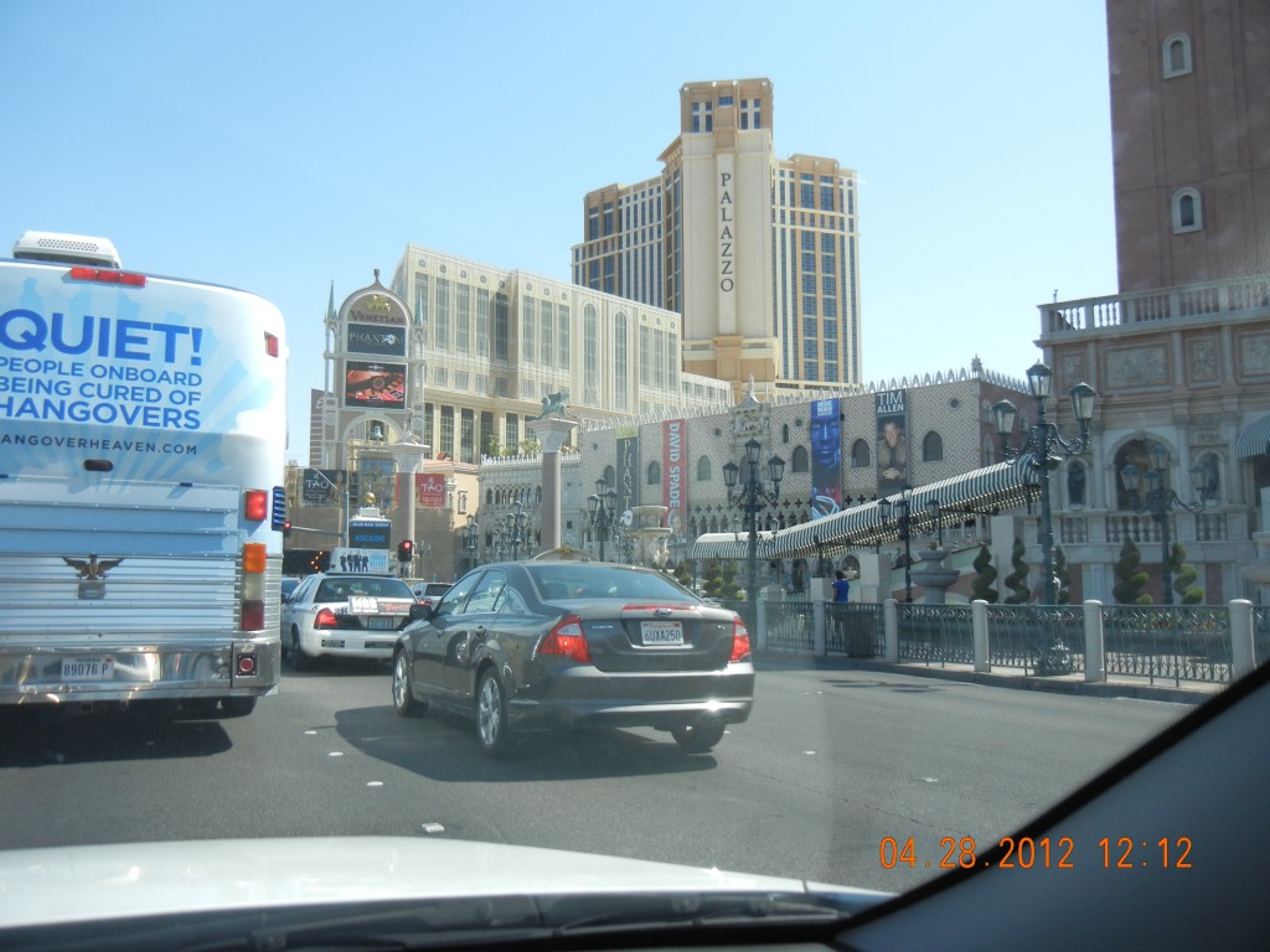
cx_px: 635
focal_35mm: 30
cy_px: 476
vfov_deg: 46.8
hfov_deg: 60.0
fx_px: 1101
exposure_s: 1/675
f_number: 3.5
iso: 160
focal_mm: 5.4
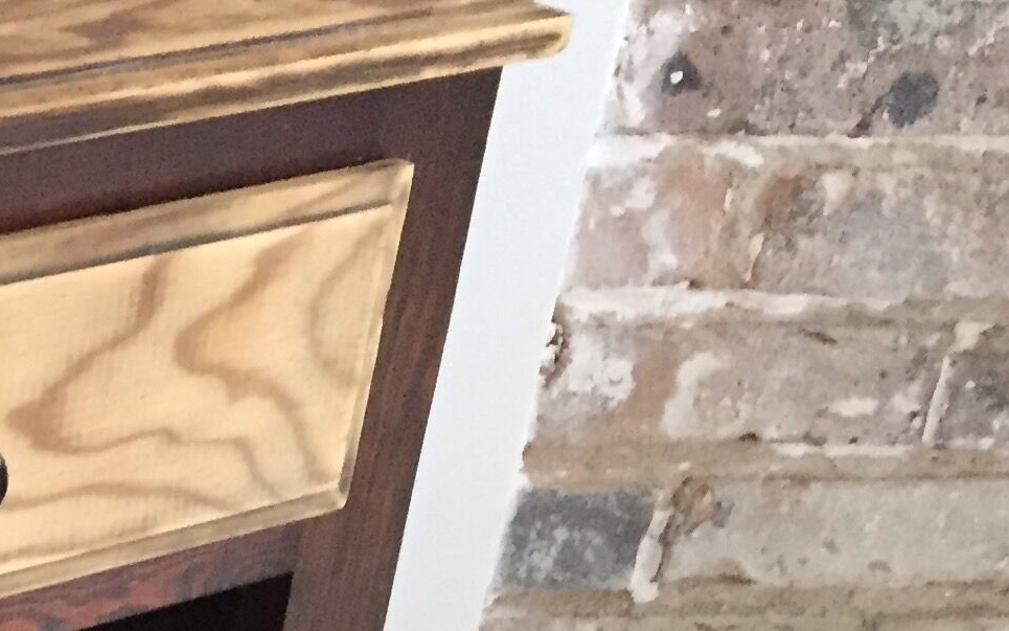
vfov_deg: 11.9
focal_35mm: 104
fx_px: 2860
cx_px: -533
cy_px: 996
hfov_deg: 17.8
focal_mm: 4.15
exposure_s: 1/17
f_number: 2.2
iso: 320
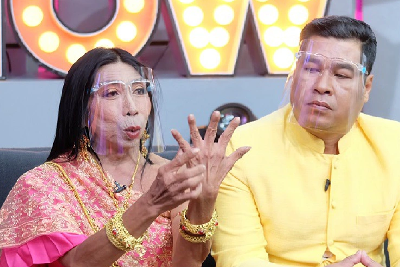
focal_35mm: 174
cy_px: 160
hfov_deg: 11.8
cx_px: 208
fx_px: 1933
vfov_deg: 7.9
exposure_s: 1/75
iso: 2000
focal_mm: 71.1
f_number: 5
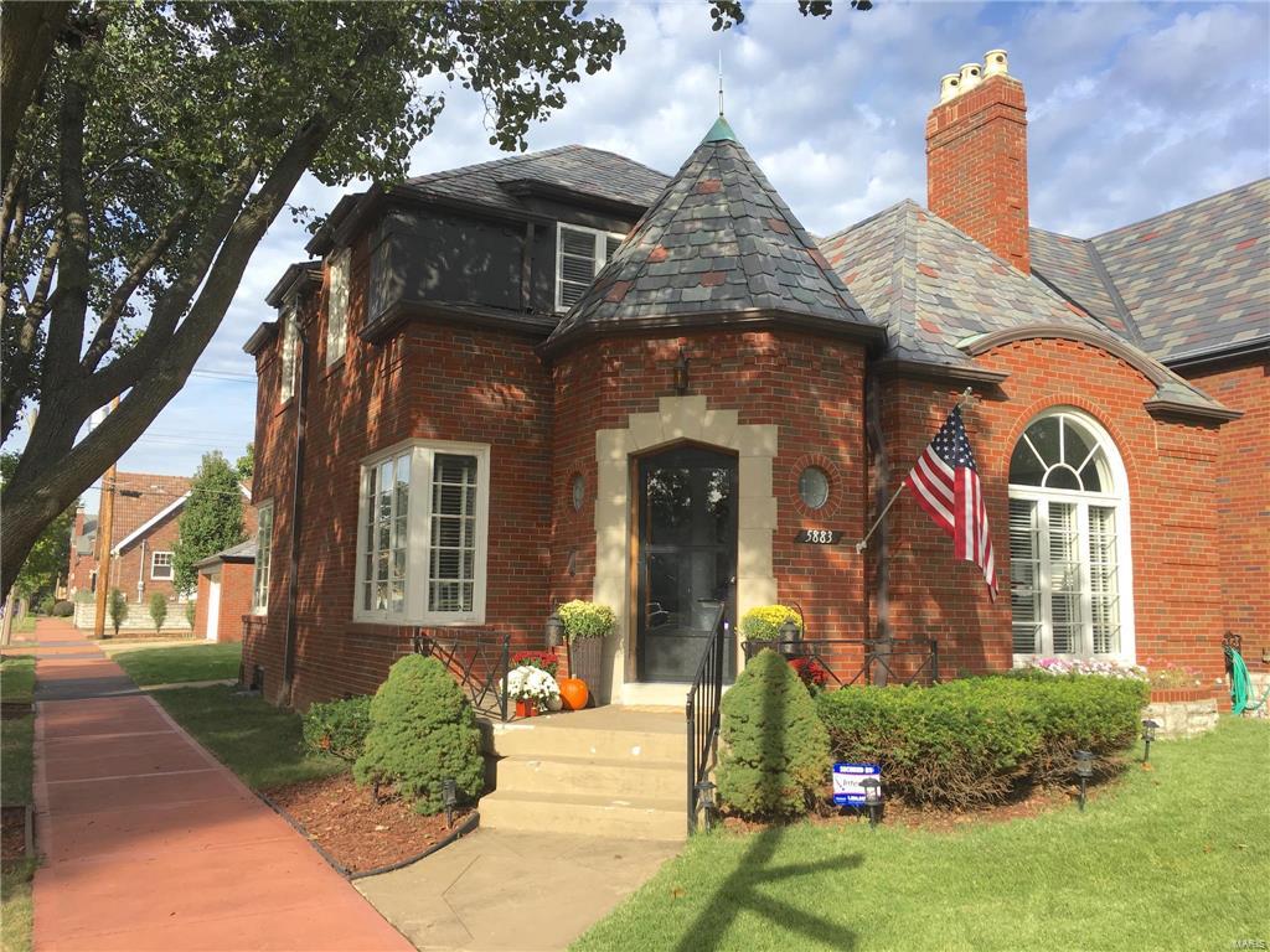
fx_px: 1064
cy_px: 476
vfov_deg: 48.2
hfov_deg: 61.7
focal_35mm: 29
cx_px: 635
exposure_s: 1/962
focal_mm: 4.15
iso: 25
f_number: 2.2
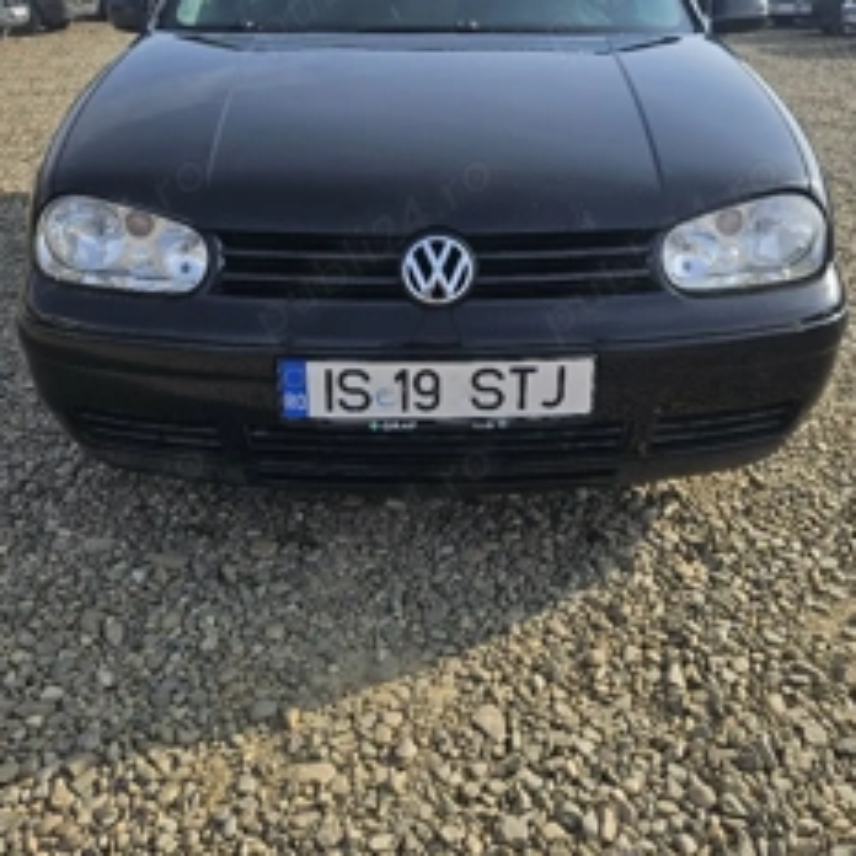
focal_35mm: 35
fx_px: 979
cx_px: 446
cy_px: 291
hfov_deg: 47.2
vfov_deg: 46.5
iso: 32
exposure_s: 1/1667
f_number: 1.8
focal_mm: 5.4
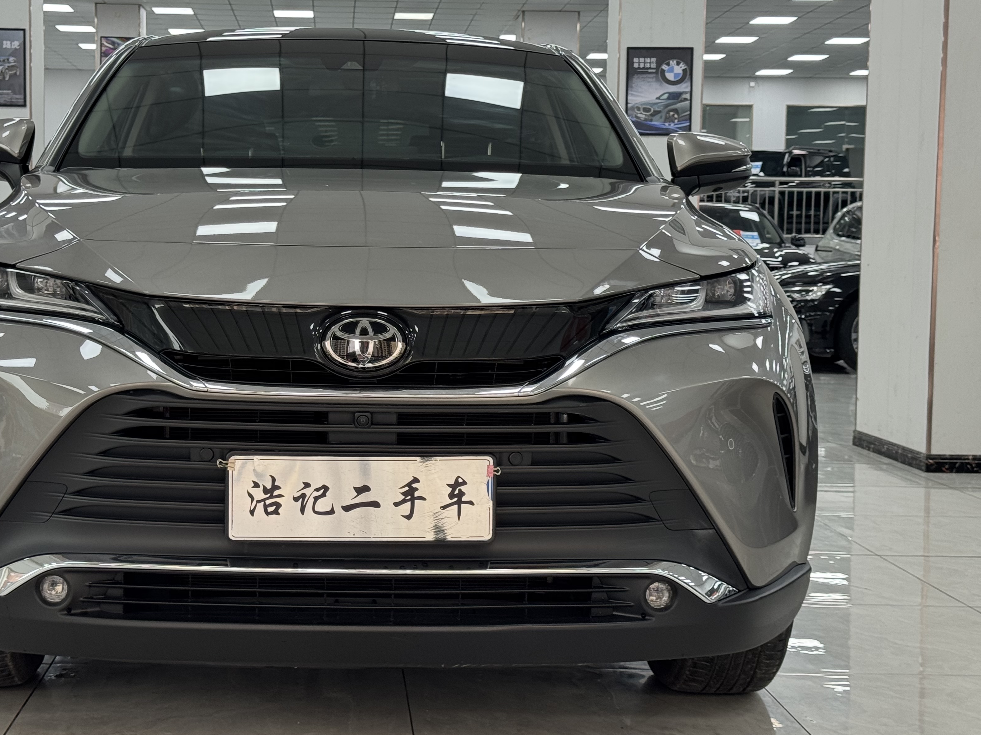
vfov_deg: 24.0
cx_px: 379
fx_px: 1729
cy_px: 350
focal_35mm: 61
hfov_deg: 31.6
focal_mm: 6.76
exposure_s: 1/100
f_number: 1.78
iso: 80
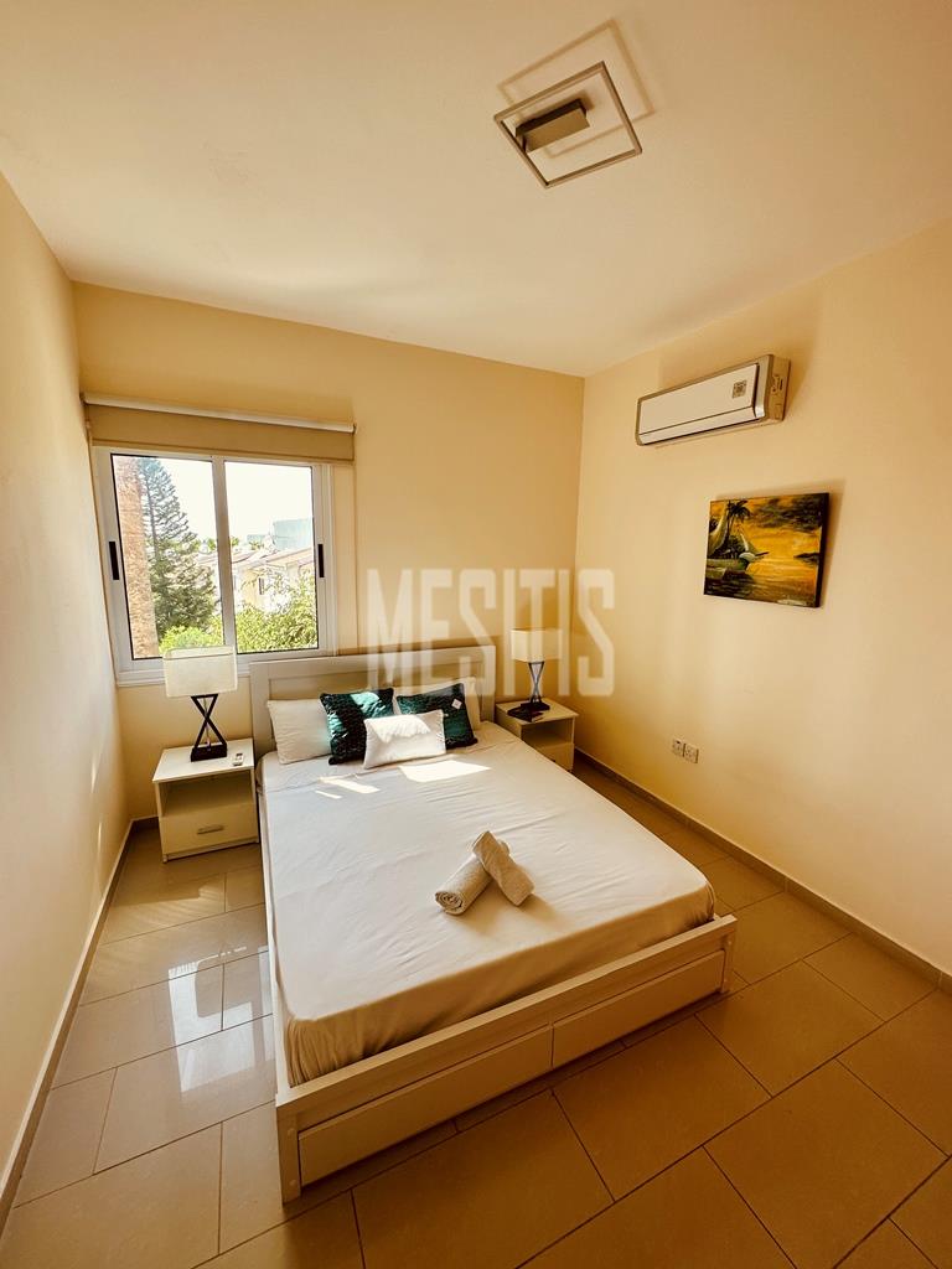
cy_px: 634
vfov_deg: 102.1
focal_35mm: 14
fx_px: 513
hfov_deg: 85.7
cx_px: 476
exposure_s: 1/120
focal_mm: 2.22
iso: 40
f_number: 2.2
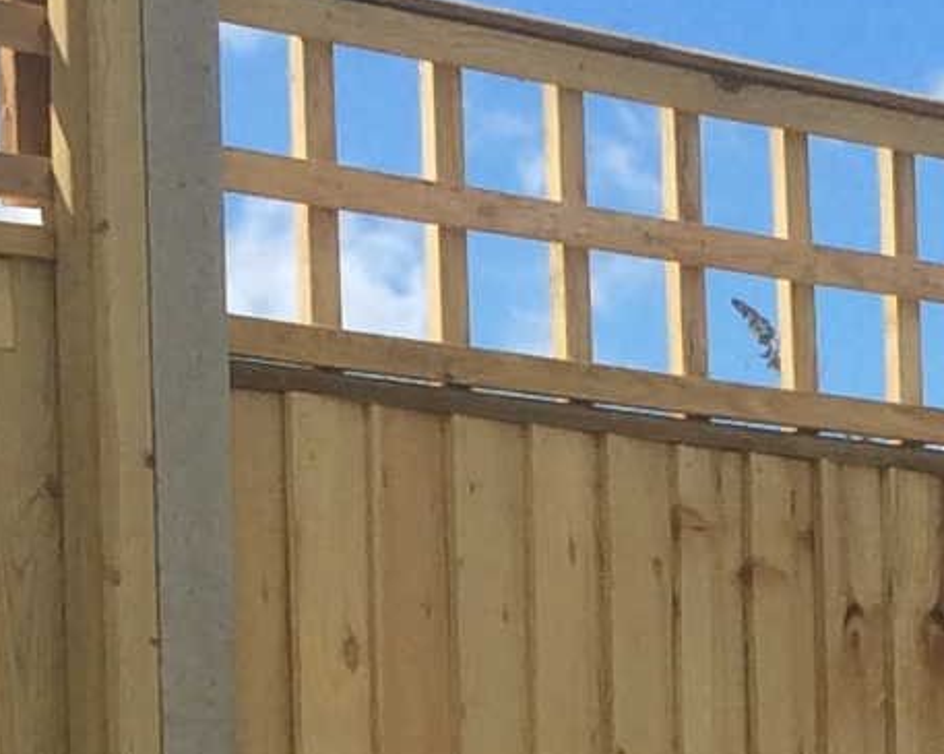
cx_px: 1045
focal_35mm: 177
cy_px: 1380
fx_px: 4942
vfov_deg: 8.4
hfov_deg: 10.8
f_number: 2.4
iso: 32
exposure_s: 1/1300
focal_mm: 3.3
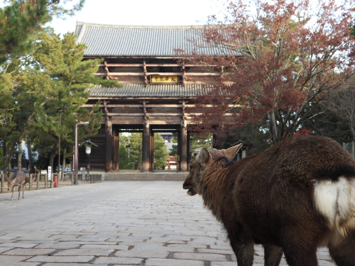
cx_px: 178
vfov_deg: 29.1
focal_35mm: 50
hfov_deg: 38.2
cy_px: 133
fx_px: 513
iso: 100
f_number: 3.2
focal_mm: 9
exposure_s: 1/125
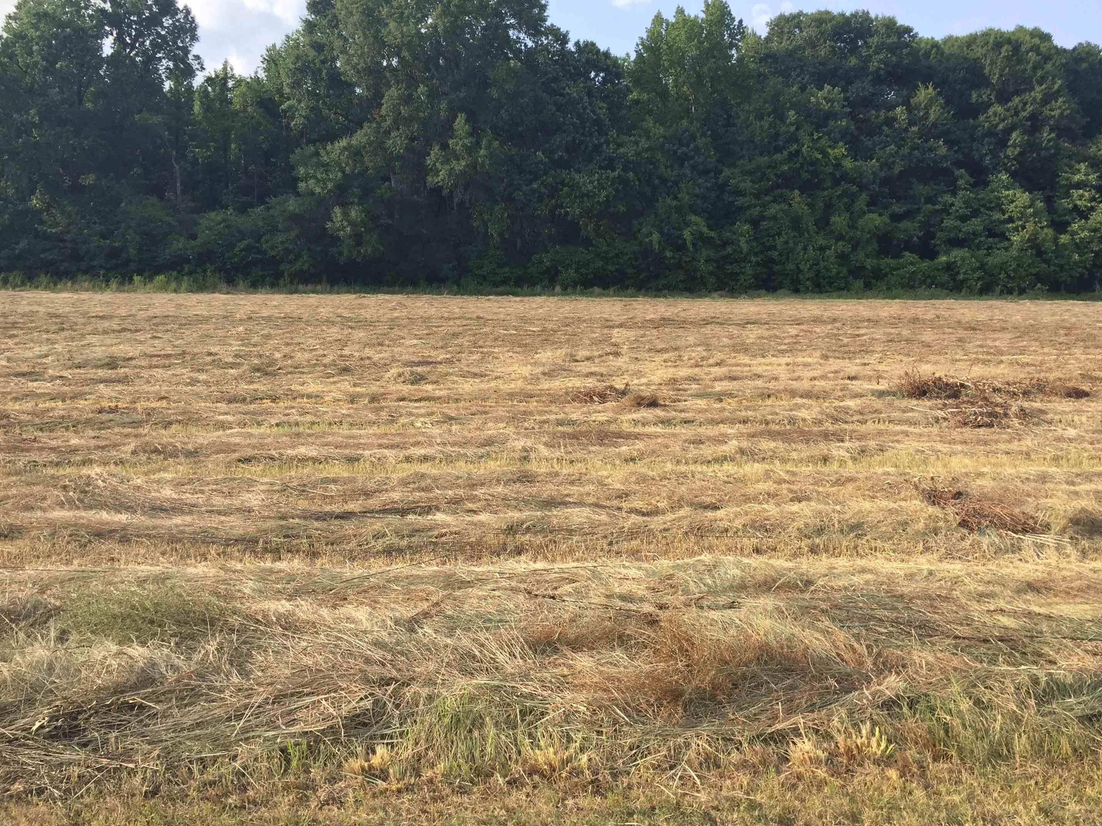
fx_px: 987
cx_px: 584
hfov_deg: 58.3
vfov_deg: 45.4
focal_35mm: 31
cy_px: 387
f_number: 2.2
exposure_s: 1/807
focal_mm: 4.15
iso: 32
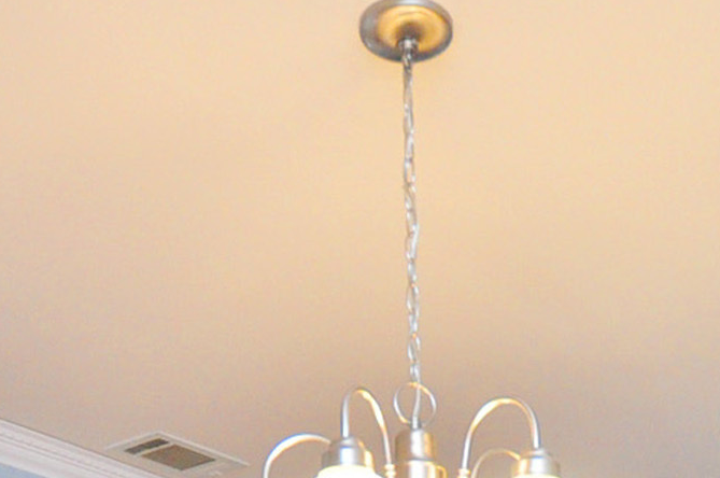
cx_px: 480
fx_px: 1298
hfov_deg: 30.8
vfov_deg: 16.4
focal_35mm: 65
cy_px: 929
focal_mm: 10
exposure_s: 1/80
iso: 1000
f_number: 4
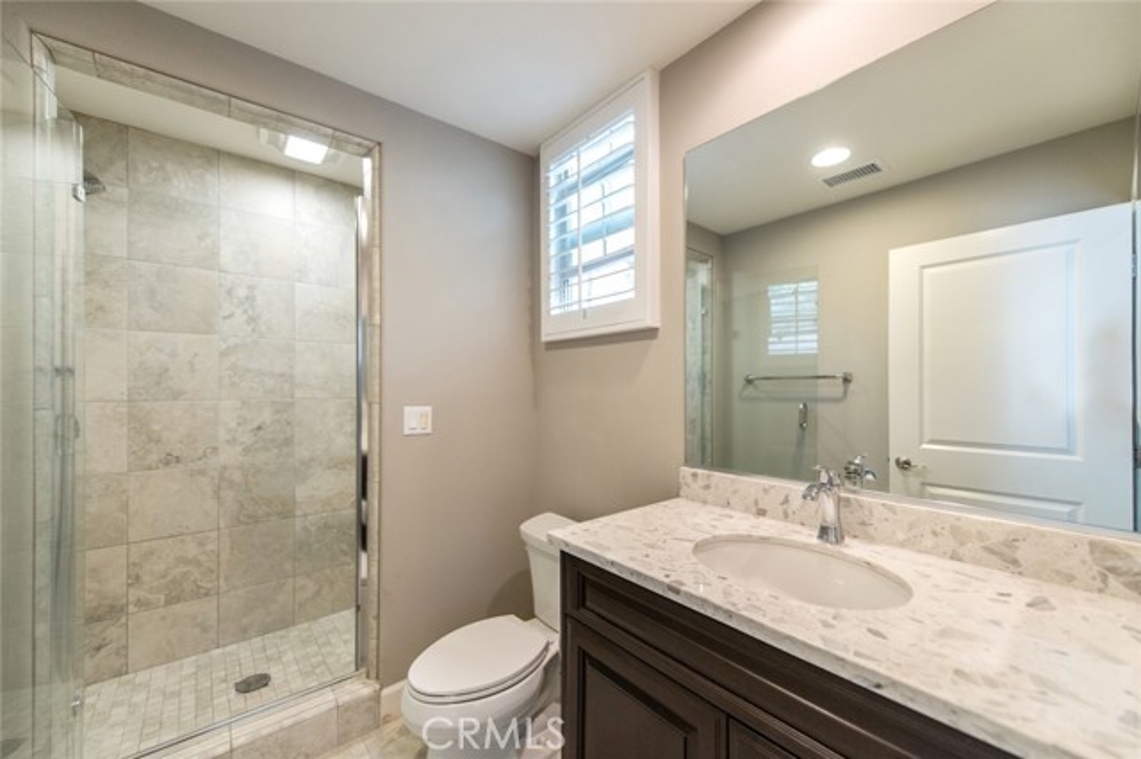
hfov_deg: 104.3
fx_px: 443
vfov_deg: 81.1
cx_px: 570
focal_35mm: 14
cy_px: 380
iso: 560
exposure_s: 1/125
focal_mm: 14
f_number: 2.8
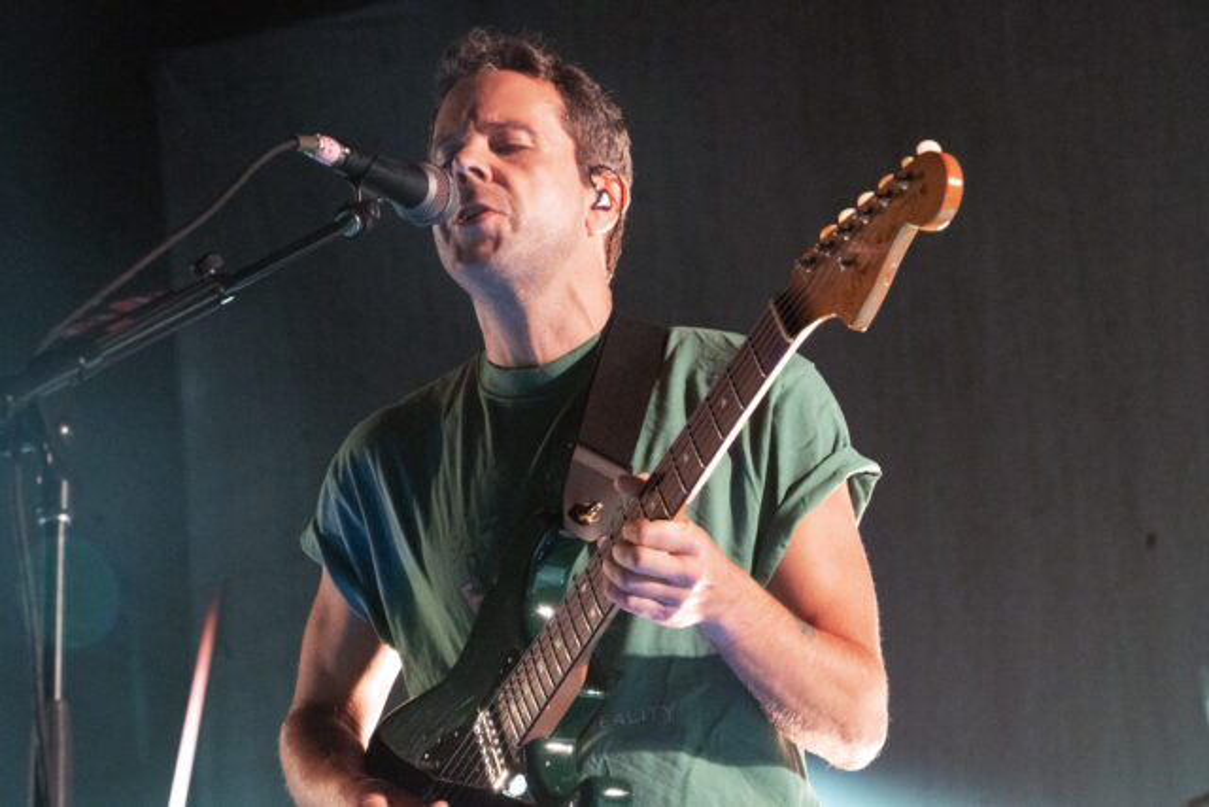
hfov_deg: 21.7
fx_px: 3157
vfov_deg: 14.6
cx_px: 604
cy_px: 404
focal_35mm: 94
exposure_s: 1/15
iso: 16000
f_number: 8
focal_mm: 94
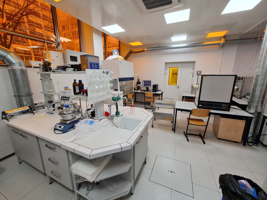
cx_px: 134
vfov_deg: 89.9
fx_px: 100
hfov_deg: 106.2
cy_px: 100
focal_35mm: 13
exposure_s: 1/100
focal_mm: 2.2
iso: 125
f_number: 2.2
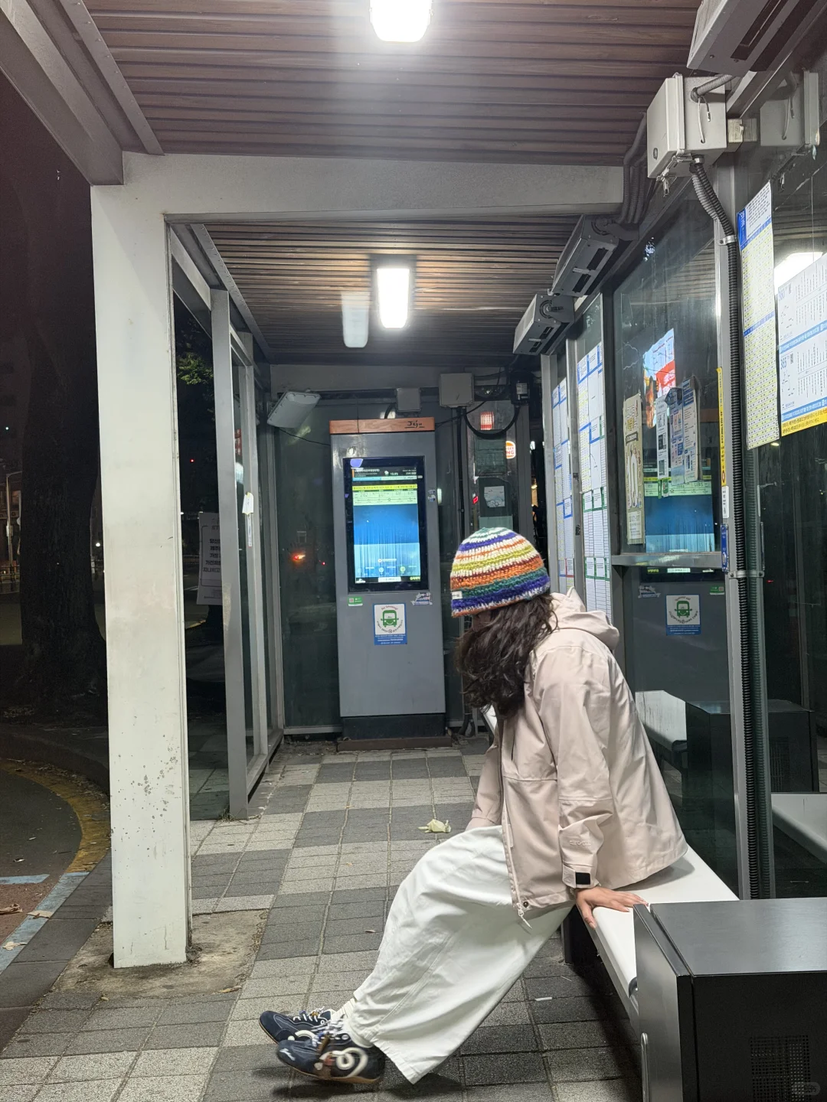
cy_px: 551
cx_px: 414
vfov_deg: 39.7
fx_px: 1529
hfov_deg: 30.3
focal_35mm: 48
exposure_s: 1/40
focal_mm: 6.76
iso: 250
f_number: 1.78
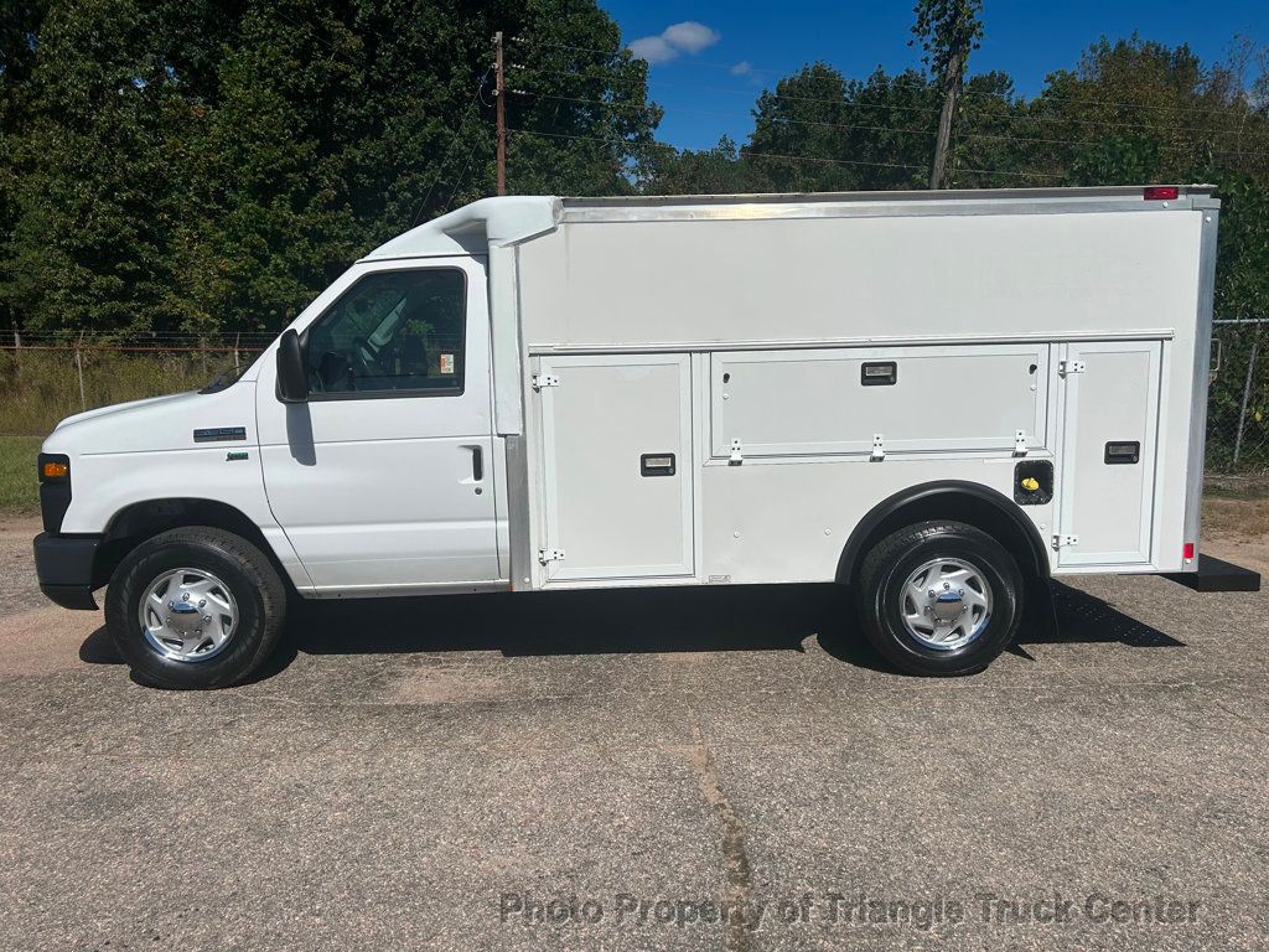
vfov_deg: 53.1
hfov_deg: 67.3
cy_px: 476
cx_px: 634
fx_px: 953
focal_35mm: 26
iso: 50
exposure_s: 1/14286
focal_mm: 5.7
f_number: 1.5
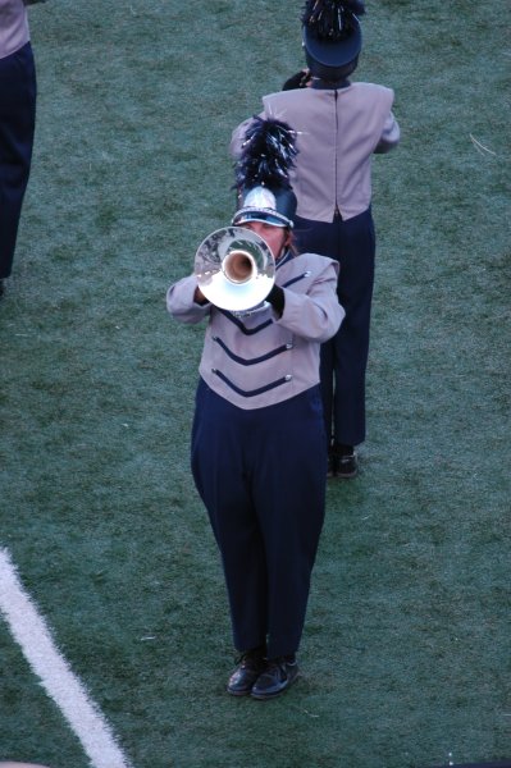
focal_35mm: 600
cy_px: 384
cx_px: 256
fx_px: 12796
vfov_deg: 3.4
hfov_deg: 2.3
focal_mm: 400
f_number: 5.6
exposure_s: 1/80
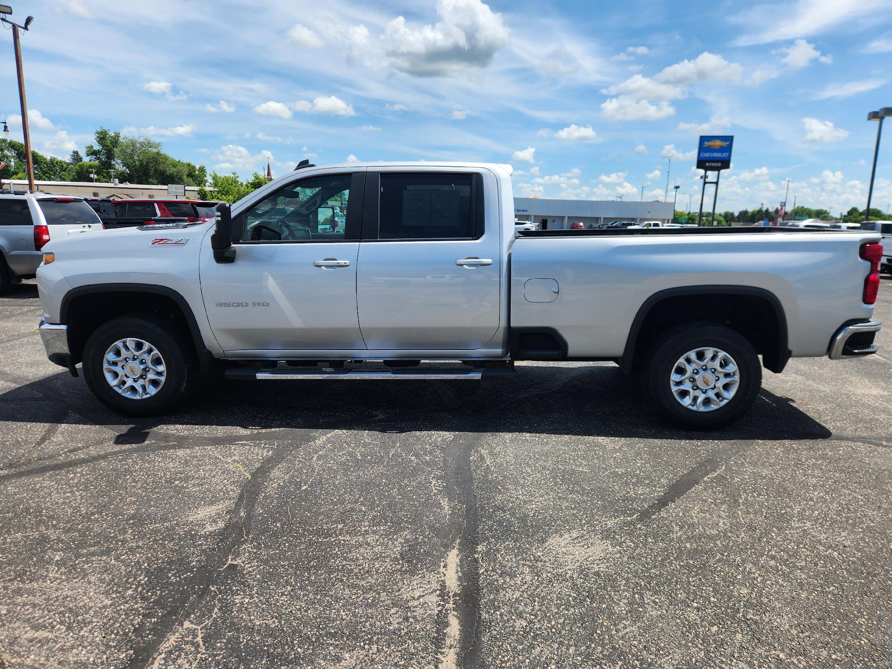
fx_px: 593
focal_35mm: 23
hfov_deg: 73.9
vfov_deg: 58.9
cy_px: 334
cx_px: 446
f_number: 1.8
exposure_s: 1/1414
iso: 20
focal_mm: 5.4
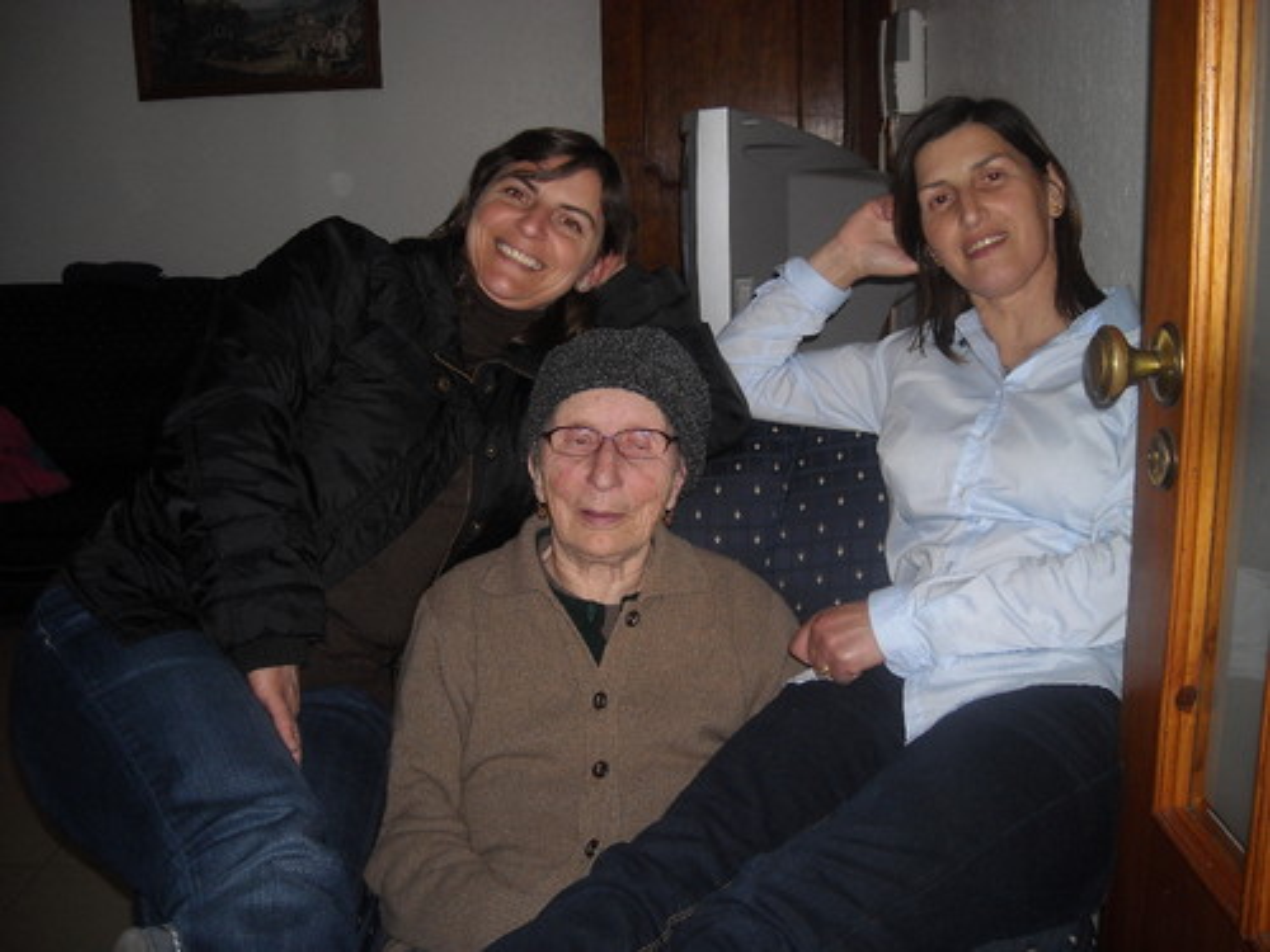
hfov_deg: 52.6
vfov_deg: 40.7
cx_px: 635
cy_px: 476
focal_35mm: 35
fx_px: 1284
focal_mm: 5.7
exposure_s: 1/60
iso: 100
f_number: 2.8
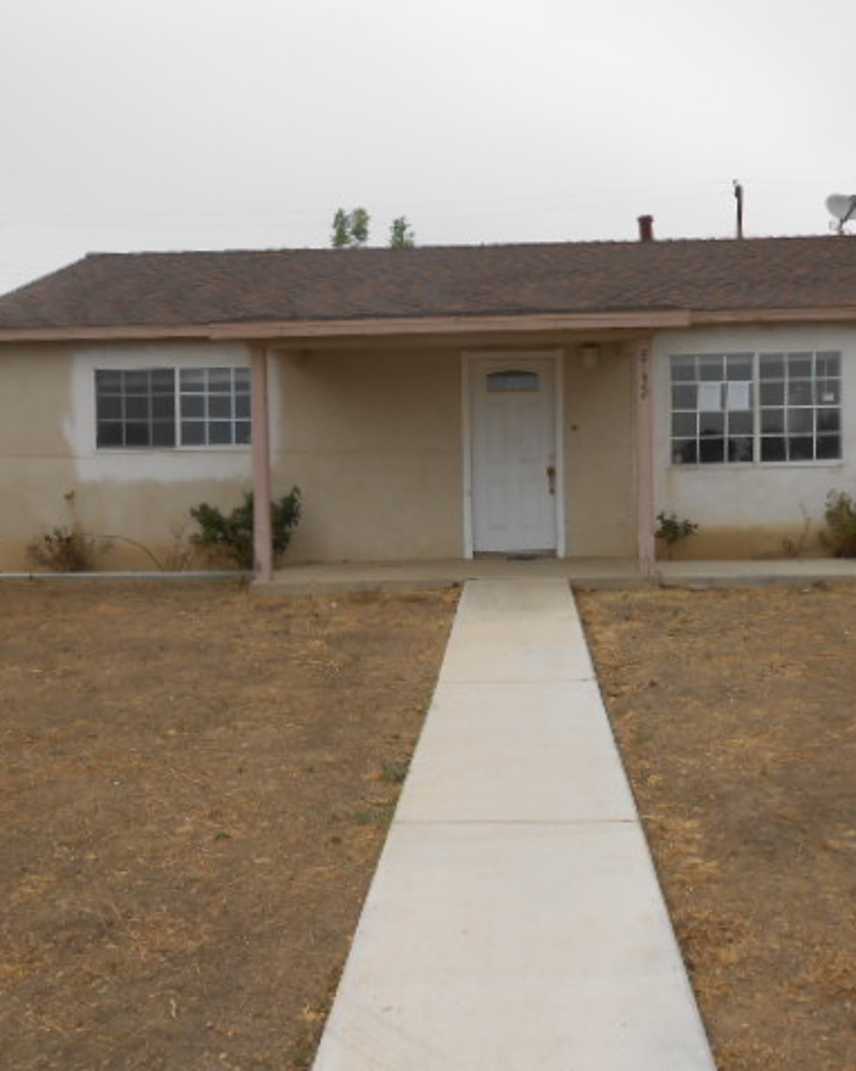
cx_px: 468
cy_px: 536
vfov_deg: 52.9
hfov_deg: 43.3
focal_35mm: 34
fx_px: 1077
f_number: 3.5
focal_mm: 4.6
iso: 80
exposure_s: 1/320
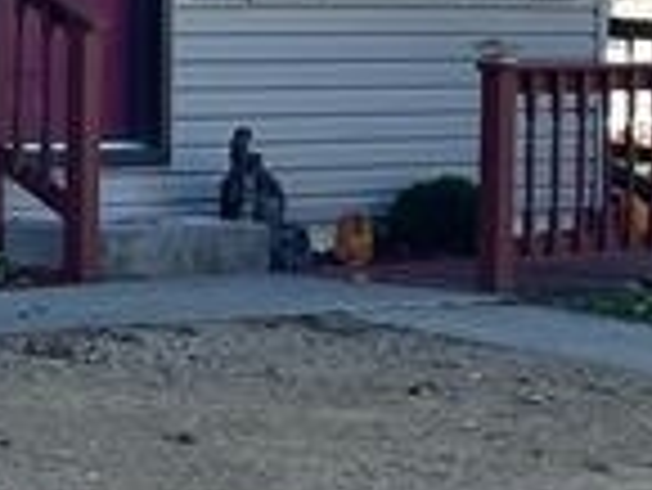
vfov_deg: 8.0
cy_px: -27
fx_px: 3469
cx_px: -706
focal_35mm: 184
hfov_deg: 9.9
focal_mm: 5.1
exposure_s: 1/1493
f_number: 1.6
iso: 32
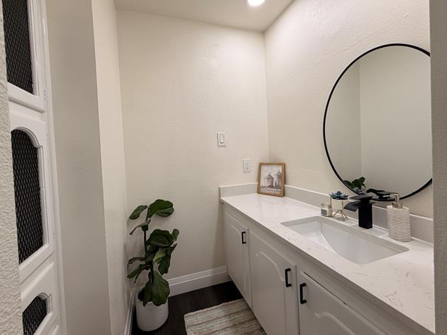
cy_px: 156
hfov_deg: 98.1
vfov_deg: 81.7
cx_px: 212
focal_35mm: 15
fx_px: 194
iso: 64
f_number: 2.2
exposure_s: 1/120
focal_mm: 2.22
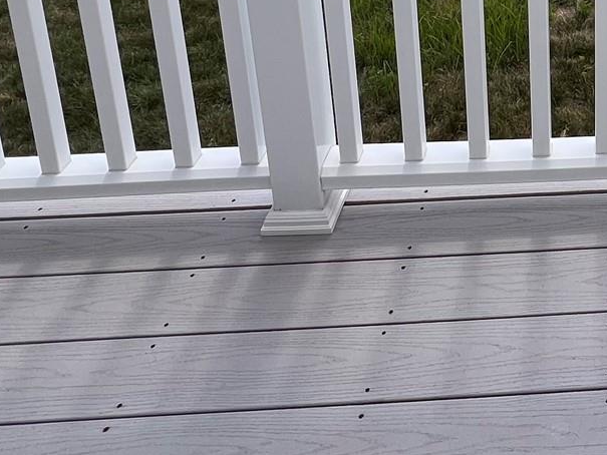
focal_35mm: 44
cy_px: -273
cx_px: 667
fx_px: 772
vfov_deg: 23.9
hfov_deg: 36.4
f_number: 1.8
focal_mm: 1.57
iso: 32
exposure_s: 1/727
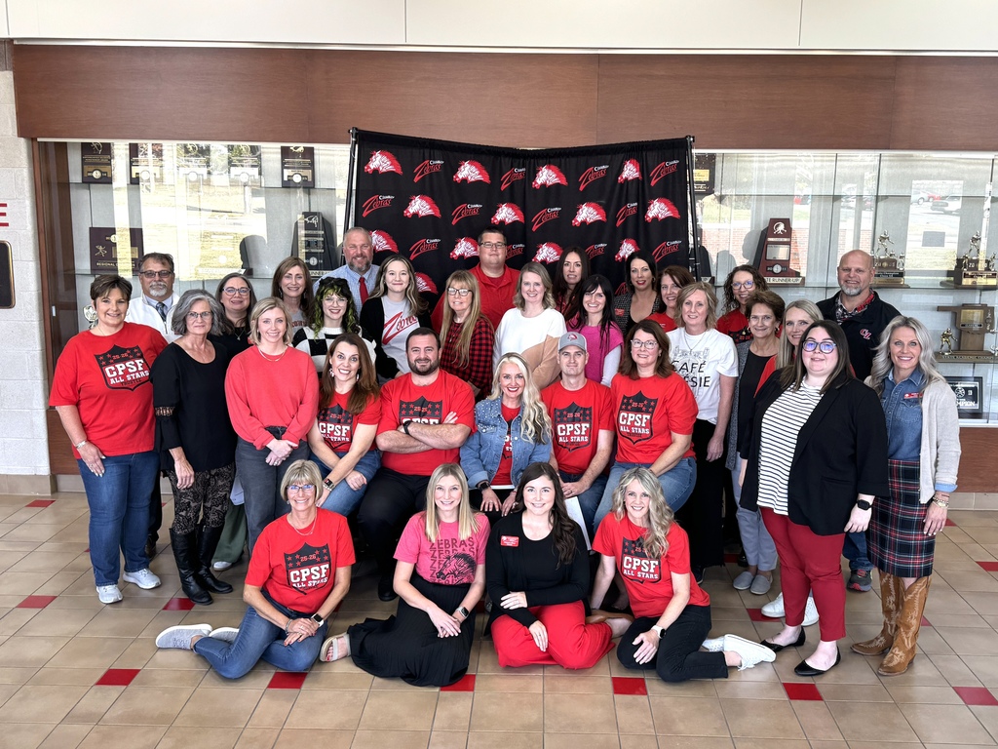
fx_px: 692
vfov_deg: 56.8
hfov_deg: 71.6
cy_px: 374
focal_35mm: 24
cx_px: 499
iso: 80
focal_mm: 6.76
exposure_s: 1/120
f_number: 1.78
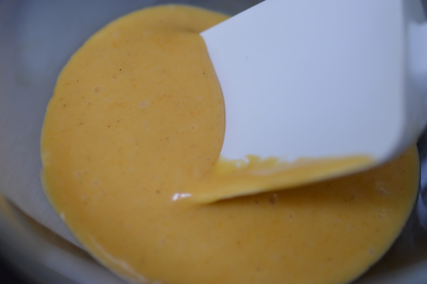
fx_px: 711
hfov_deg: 33.4
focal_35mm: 60
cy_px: 142
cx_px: 214
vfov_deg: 22.6
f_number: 4
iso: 400
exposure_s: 1/60
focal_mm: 40
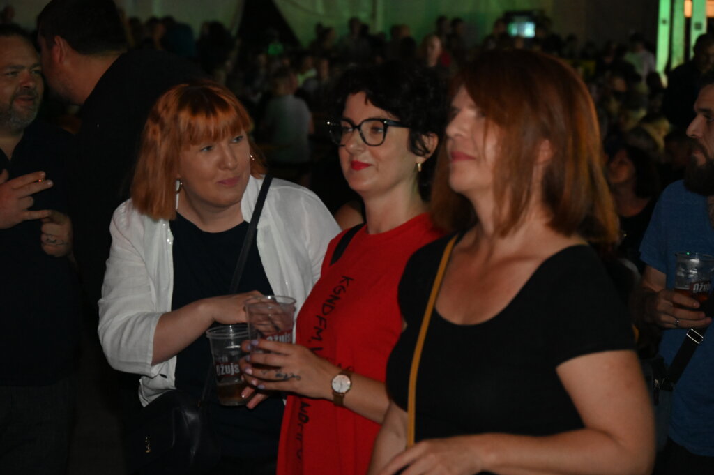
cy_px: 238
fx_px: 2021
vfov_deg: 13.4
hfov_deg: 20.0
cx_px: 357
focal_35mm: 102
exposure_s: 1/125
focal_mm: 102
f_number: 6.3
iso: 10000
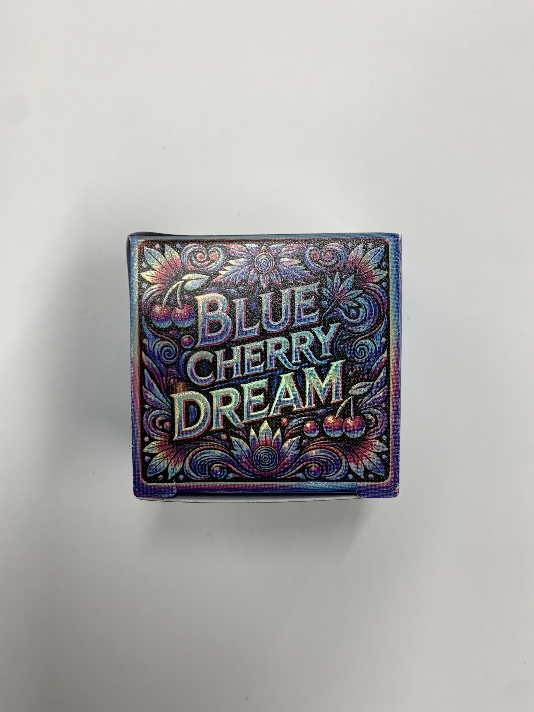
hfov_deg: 53.1
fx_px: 535
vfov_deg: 67.3
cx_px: 267
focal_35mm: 26
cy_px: 356
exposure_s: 1/120
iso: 50
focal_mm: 4.25
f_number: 1.8
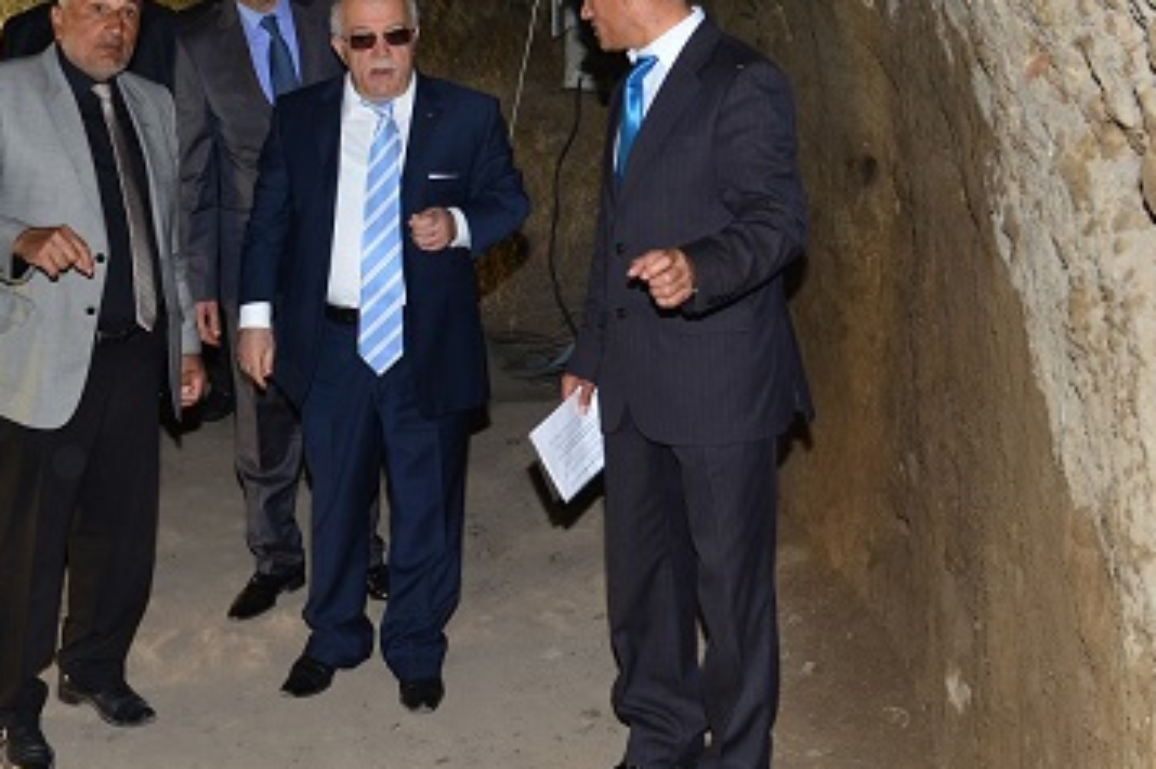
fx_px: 1733
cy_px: 94
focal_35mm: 54
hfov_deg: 36.0
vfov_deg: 24.4
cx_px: 289
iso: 500
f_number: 6.3
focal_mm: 24
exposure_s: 1/60
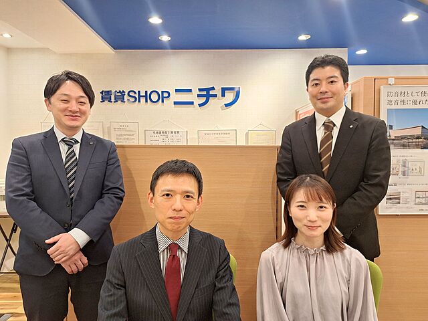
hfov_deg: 73.9
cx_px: 214
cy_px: 160
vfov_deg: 58.9
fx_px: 284
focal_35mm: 23
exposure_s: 1/50
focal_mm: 5.54
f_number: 1.8
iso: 100
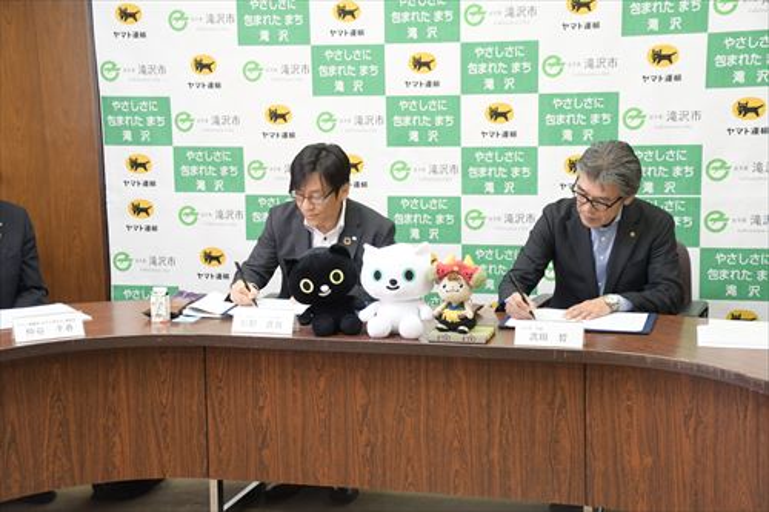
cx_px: 384
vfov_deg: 20.6
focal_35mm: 66
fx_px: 1409
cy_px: 256
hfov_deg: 30.5
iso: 1000
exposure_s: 1/100
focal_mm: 44
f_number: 5
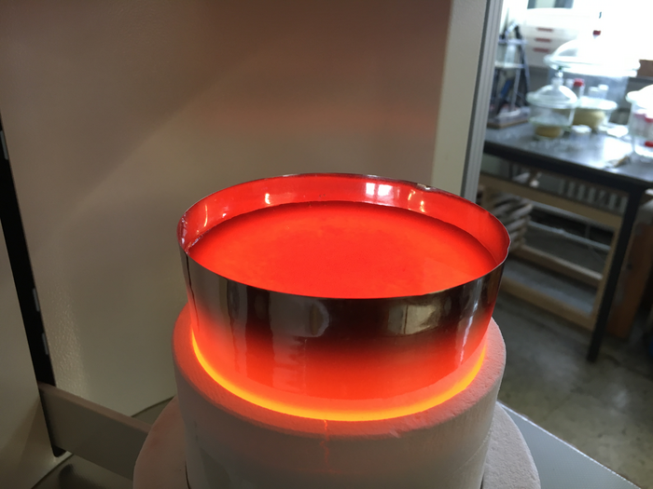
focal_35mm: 29
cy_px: 244
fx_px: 547
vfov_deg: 48.2
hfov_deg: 61.7
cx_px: 326
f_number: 2.2
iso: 100
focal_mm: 4.15
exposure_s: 1/33
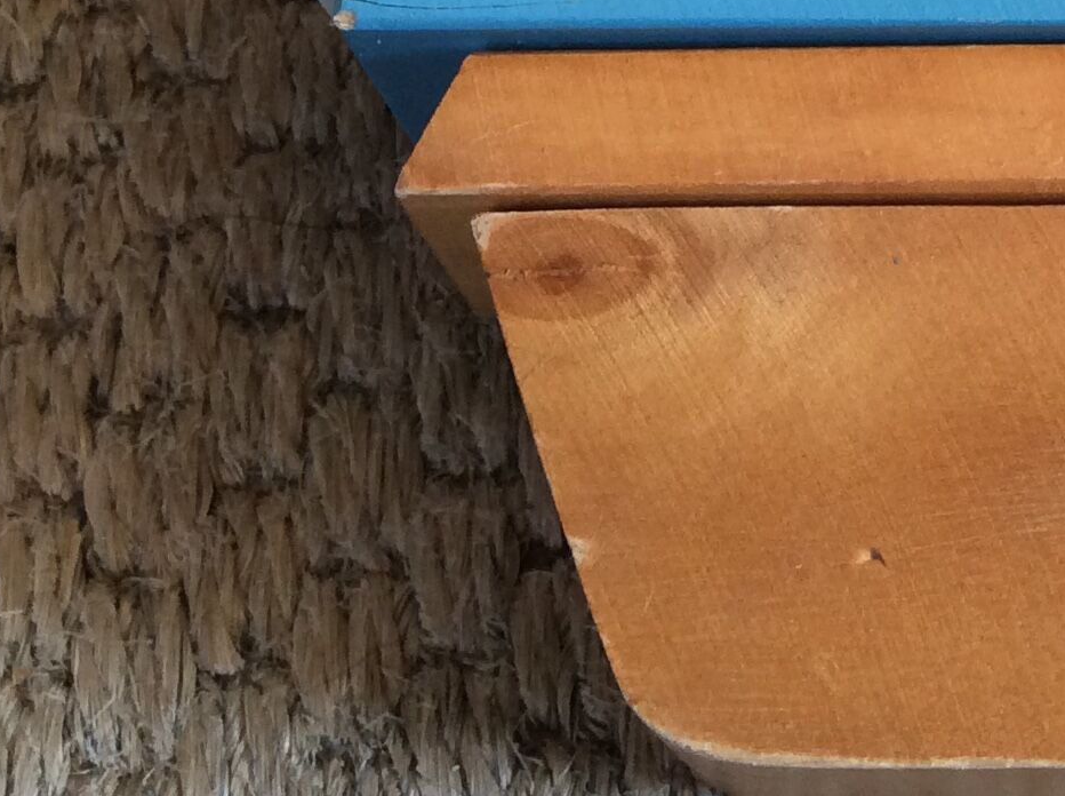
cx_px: 1177
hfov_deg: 20.9
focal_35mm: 89
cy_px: -145
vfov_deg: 15.9
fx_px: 2734
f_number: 2.4
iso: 80
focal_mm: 3.3
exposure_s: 1/25
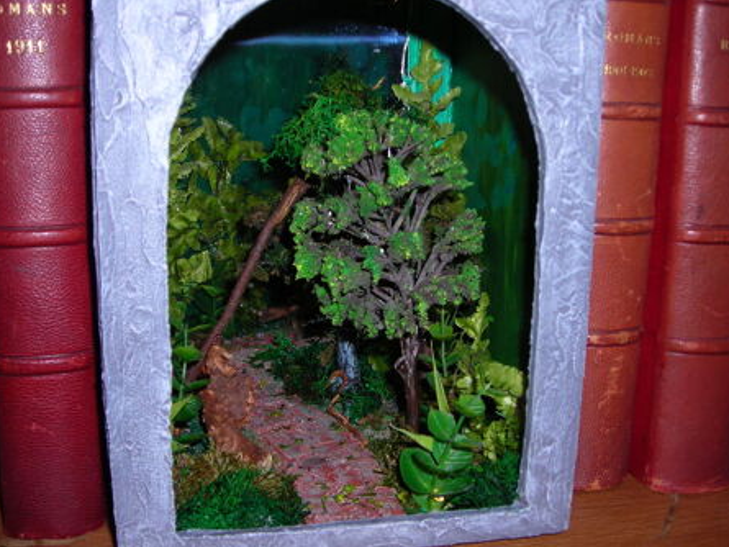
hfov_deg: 45.8
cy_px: 278
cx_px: 374
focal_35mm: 41
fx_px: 864
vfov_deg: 35.2
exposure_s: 1/60.1
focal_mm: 6.3
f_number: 3.2
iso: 50
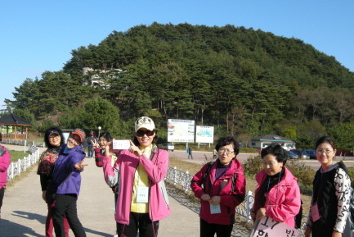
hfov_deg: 46.4
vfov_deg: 31.7
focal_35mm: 42
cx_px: 183
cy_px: 152
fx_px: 413
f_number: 5.4
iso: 64
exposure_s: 1/230
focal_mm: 7.5
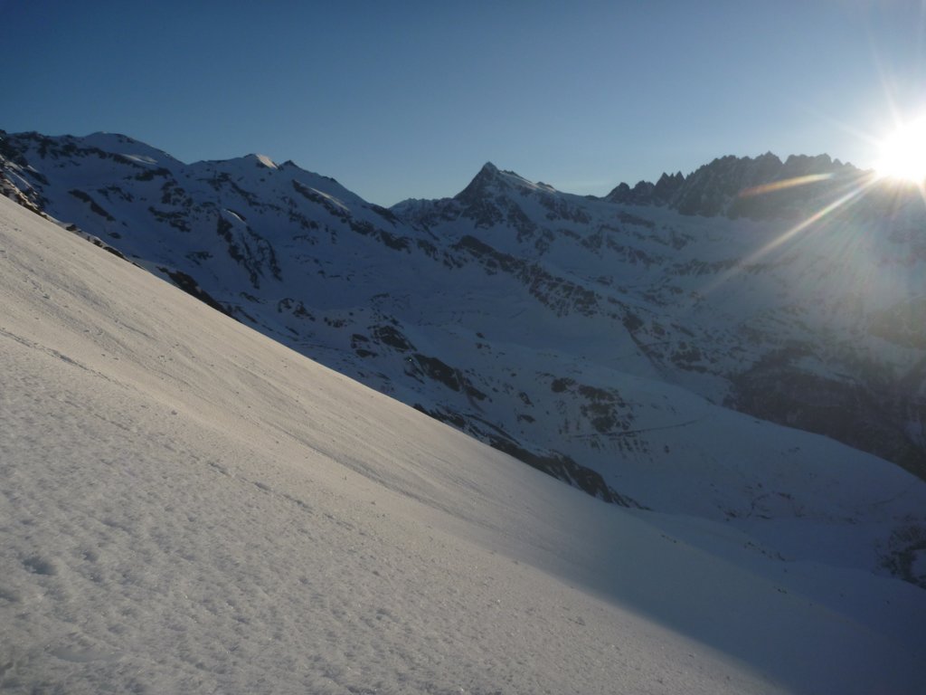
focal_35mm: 28
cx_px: 463
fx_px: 749
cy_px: 348
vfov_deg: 49.7
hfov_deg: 63.4
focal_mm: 4.9
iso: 80
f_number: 10
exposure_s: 1/160
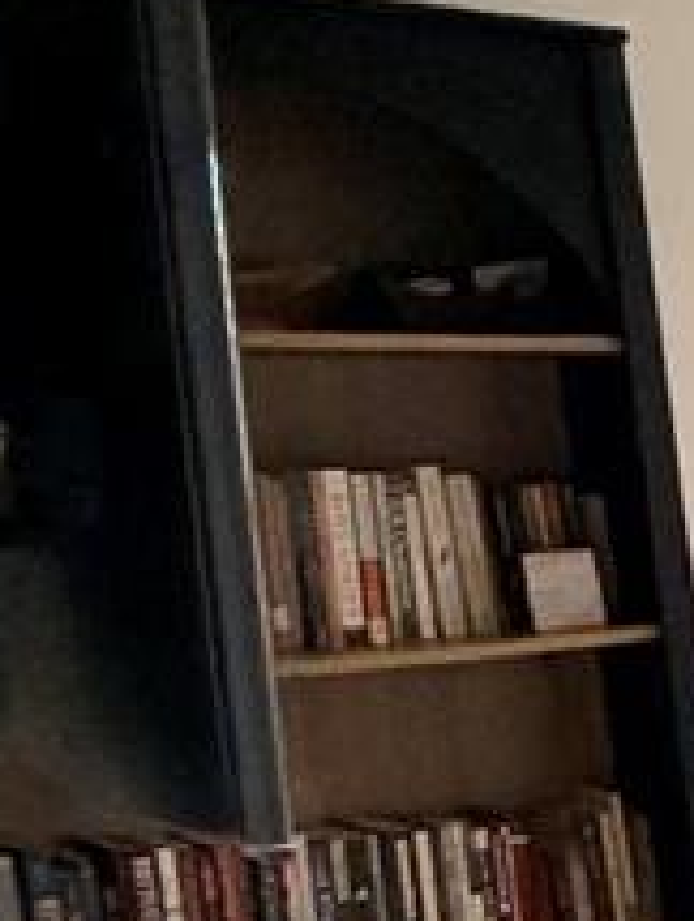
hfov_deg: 12.3
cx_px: 1894
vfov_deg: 24.1
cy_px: 878
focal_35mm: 78
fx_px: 2079
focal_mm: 2.22
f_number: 2.2
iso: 800
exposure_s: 1/60
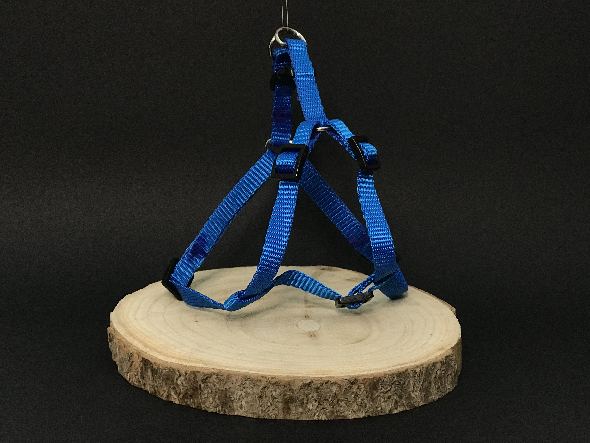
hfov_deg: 33.8
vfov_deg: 25.7
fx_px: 972
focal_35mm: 57
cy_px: 222
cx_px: 295
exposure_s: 1/50
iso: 160
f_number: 2.8
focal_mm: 6.6
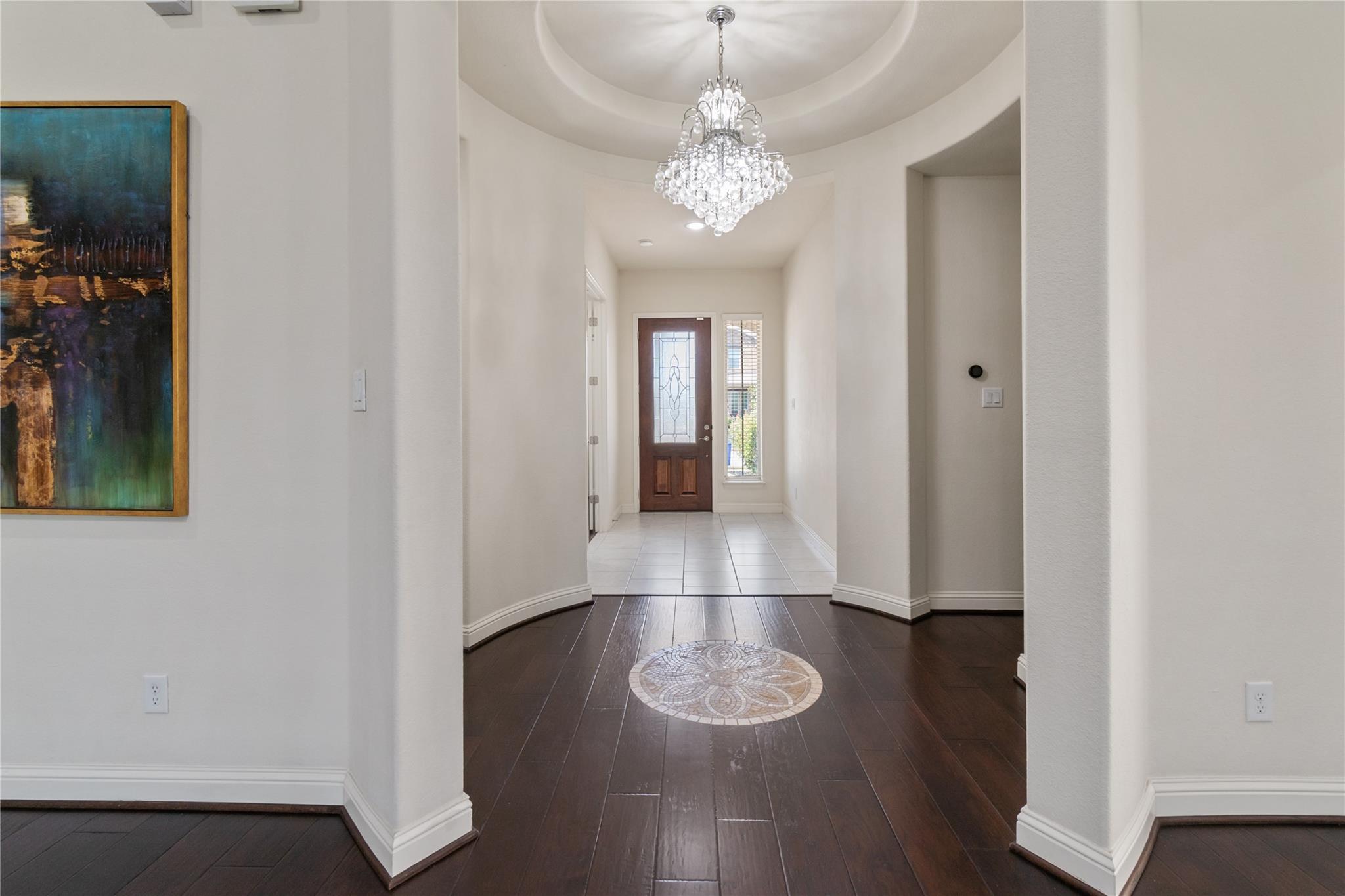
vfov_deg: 77.3
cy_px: 448
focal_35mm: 15
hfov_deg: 100.4
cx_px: 672
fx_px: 560
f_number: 8
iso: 110
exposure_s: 1/15
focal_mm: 10
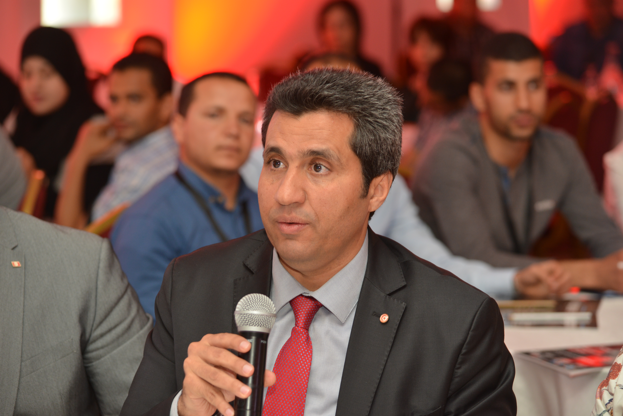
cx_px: 312
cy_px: 208
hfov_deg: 17.1
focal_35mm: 120
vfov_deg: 11.4
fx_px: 2077
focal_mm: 120
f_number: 4.5
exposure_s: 1/40
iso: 800
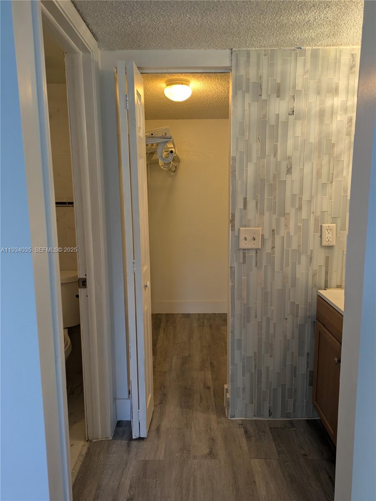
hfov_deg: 54.9
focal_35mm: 25
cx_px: 188
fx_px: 362
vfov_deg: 69.4
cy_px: 250
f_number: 1.89
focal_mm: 5.43
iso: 47
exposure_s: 1/40
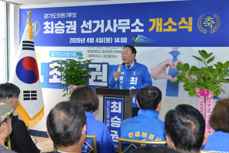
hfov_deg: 43.6
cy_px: 76
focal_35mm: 45
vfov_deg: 29.9
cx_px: 114
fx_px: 286
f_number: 6.3
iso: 2000
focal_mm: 45
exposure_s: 1/80
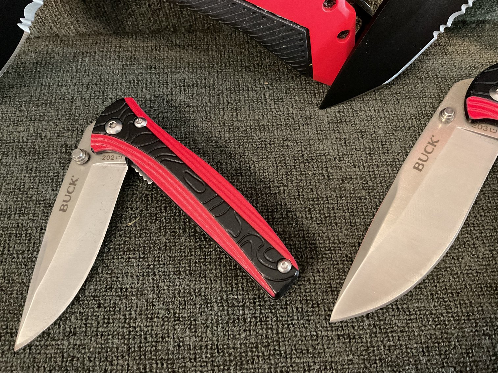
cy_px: 186
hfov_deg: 61.7
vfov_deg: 48.2
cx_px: 249
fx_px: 417
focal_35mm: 29
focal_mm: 3
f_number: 1.8
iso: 500
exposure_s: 1/24
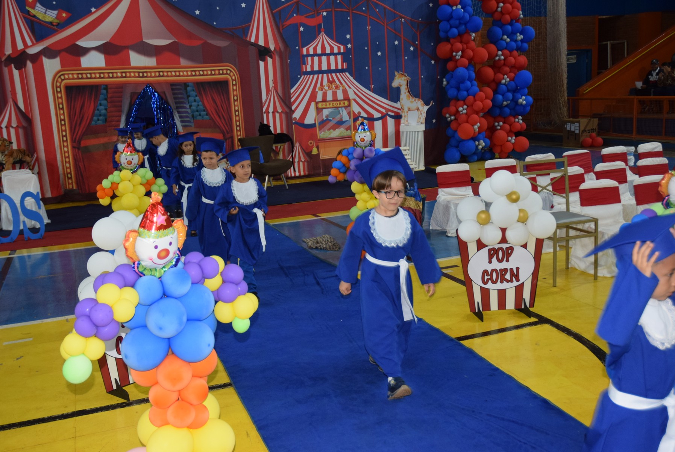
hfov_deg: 51.2
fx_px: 704
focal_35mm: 38
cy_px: 226
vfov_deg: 35.6
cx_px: 338
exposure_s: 1/60
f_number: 3.8
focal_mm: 25
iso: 1000
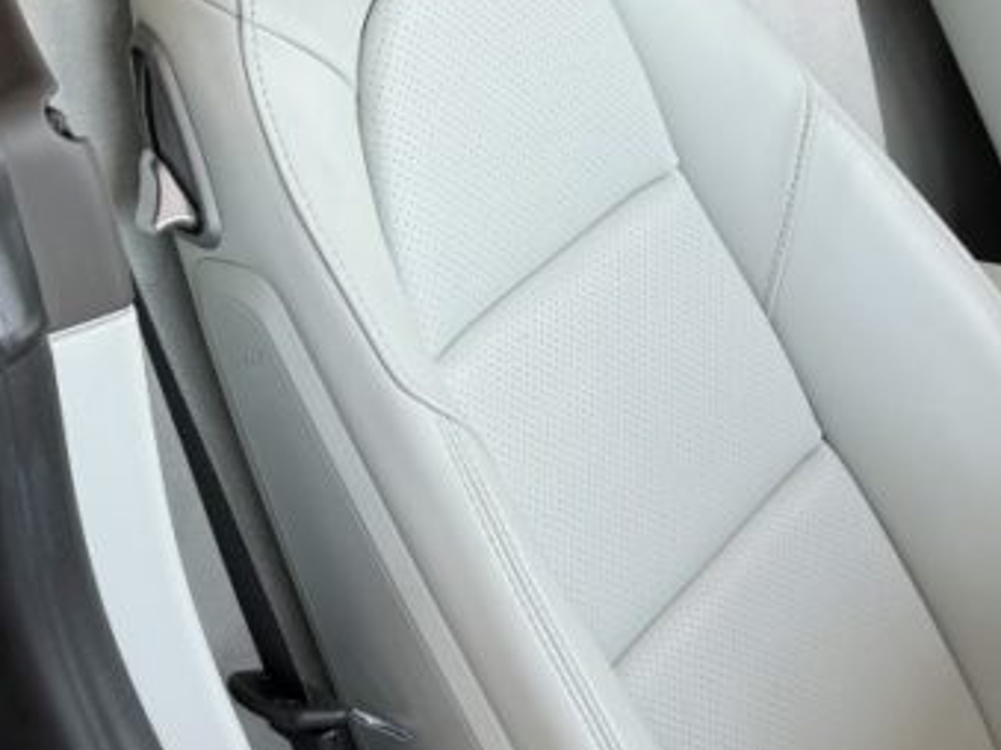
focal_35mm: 85
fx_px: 2457
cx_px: 794
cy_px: 115
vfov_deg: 17.2
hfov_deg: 22.7
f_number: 1.78
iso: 50
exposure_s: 1/100
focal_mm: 6.76
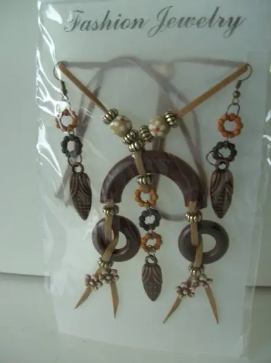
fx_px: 387
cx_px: 136
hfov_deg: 38.6
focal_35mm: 37
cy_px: 182
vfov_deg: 50.2
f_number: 2.8
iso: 100
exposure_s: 1/59
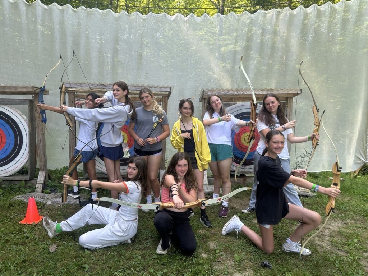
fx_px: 276
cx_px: 184
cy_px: 138
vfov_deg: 53.1
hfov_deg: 67.3
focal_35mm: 26
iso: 40
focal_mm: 5.7
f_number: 1.5
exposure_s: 1/221
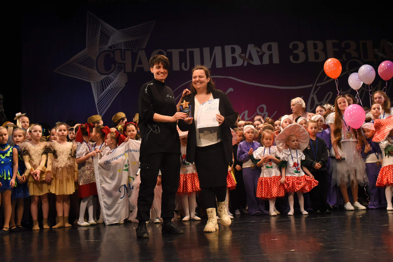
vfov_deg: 37.9
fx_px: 382
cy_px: 131
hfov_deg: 54.4
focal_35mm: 35
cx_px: 196
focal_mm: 35
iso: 5000
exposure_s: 1/320
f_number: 6.3
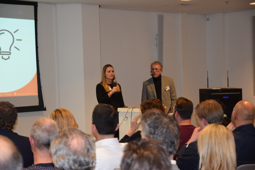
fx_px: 744
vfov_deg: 13.0
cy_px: 85
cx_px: 128
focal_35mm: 105
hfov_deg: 19.5
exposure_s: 1/60
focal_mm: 70
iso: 1400
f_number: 5.3
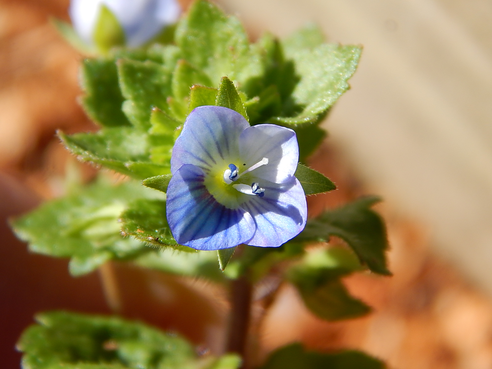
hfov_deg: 15.1
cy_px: 184
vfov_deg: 11.3
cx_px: 246
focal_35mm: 131
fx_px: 1862
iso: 125
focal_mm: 23.4
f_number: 4.8
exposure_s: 1/500
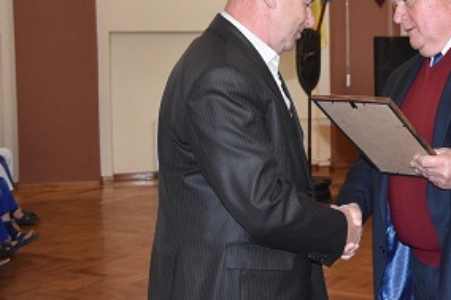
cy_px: 78
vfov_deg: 17.8
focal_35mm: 76
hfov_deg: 25.6
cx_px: 430
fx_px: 952
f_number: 3.8
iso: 1600
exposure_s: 1/250
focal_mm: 24
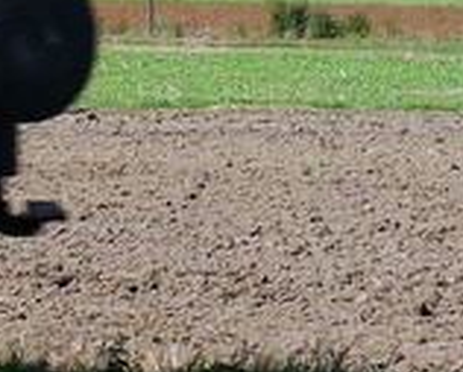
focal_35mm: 326
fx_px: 4475
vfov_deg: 4.7
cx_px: -1216
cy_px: -305
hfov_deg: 5.4
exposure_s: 1/400
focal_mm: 22
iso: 160
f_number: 8
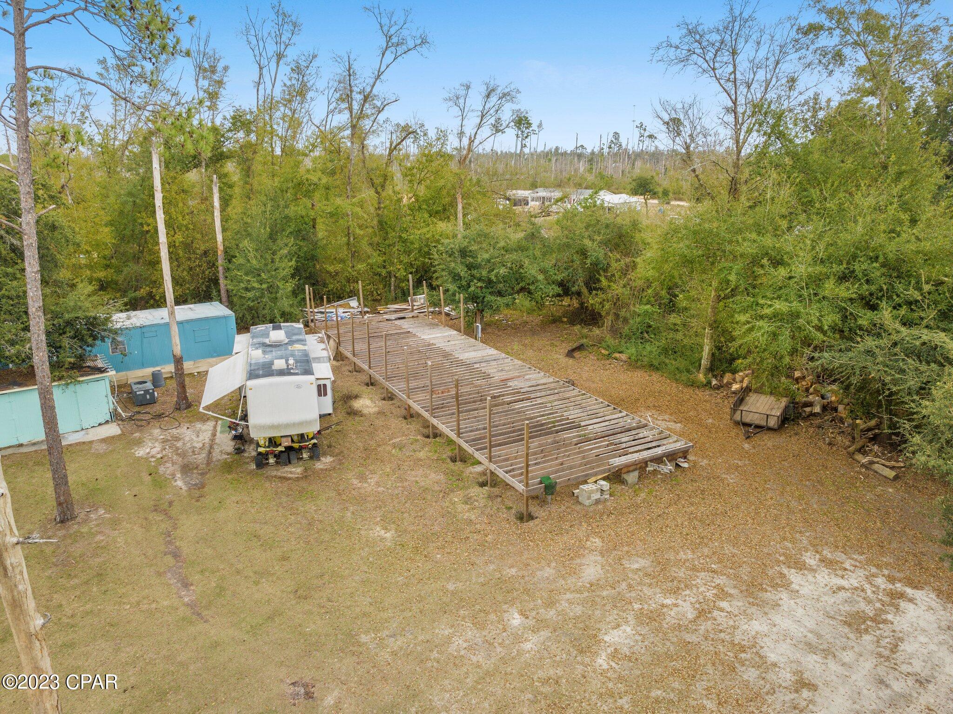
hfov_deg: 71.6
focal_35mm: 24
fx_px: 660
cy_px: 357
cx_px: 476
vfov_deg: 56.8
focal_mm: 12.29
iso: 100
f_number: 2.8
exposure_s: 1/160
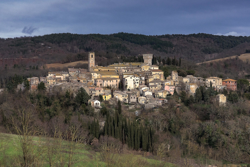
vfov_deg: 13.0
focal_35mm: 105
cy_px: 84
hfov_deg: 19.5
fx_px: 729
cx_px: 125
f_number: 13
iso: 1250
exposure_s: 1/320
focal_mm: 70
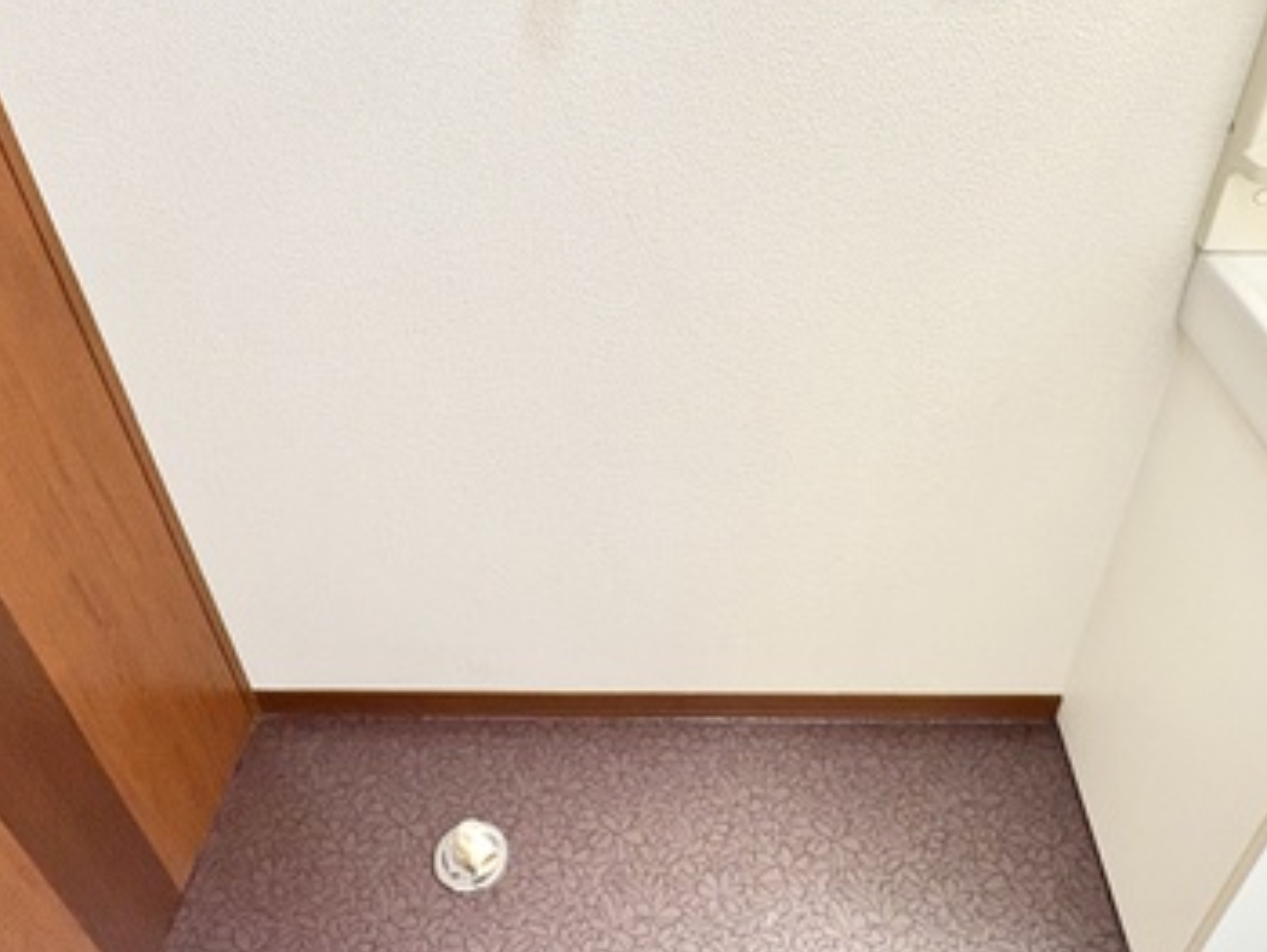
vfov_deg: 49.5
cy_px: 386
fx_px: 1026
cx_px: 706
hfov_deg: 63.2
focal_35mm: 28
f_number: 2.2
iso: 200
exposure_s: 1/60
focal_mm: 2.22
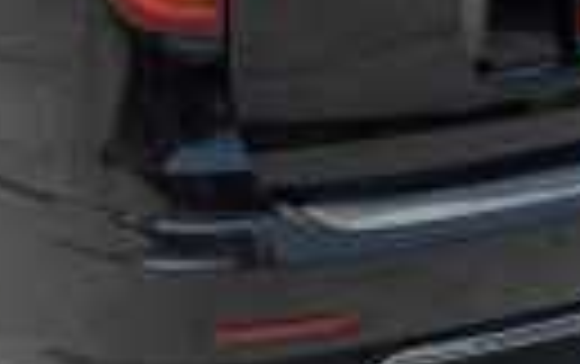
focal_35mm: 136
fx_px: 2153
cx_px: -72
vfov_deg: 9.4
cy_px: -151
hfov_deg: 14.9
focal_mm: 24
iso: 1600
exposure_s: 1/640
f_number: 13
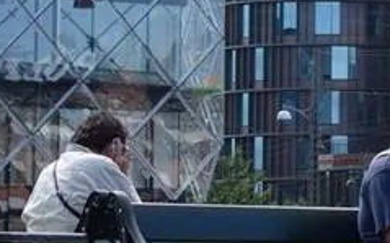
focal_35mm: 221
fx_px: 2347
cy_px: 113
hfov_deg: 9.0
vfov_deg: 5.9
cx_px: 731
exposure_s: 1/320
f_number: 9
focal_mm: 32
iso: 200
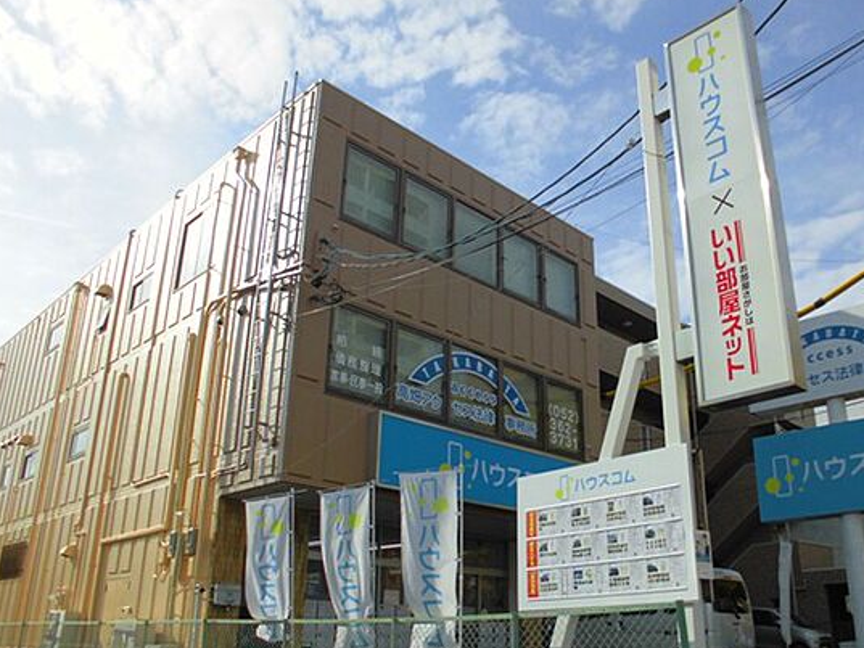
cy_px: 375
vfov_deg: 45.3
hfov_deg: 58.0
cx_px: 504
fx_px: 774
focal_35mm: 31
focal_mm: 4.6
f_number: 3.5
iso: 100
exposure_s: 1/1000
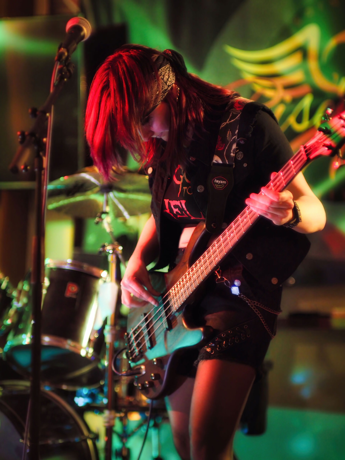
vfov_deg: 19.6
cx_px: 172
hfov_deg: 14.8
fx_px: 1329
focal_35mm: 100
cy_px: 230
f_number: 1.1
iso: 1600
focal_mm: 50
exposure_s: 1/100
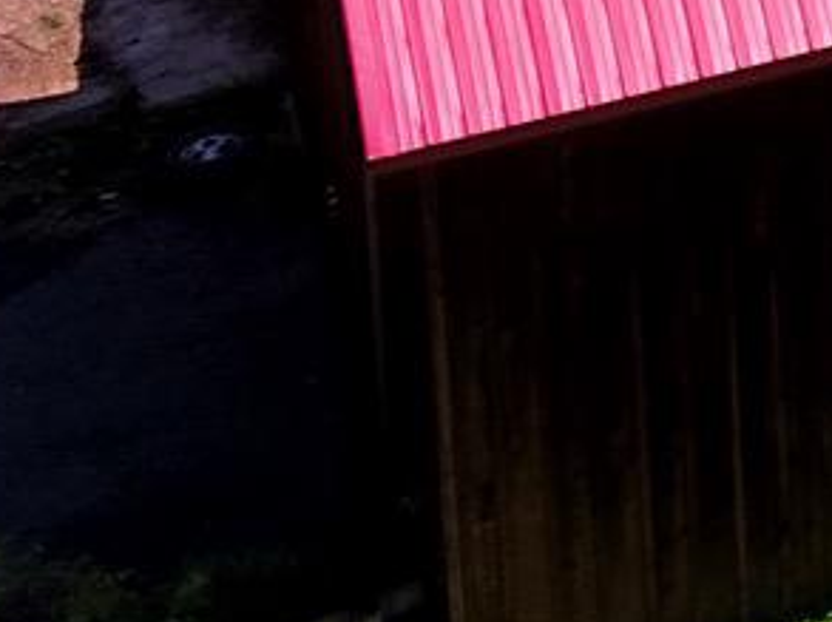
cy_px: -1071
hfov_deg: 12.0
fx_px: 3361
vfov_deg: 9.1
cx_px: 1823
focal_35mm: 140
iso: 100
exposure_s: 1/339
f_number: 2.8
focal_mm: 3.61
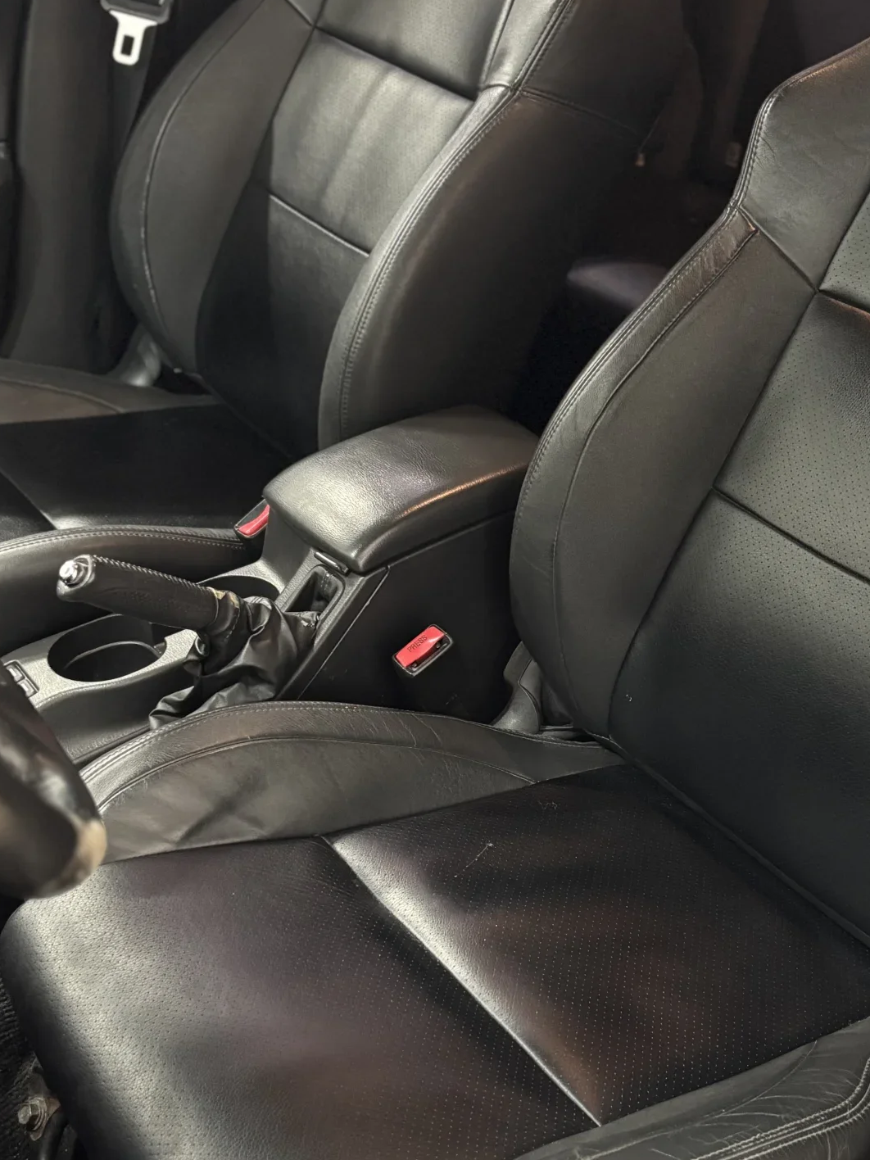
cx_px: 522
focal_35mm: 47
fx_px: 1575
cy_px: 570
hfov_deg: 30.8
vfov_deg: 40.4
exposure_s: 1/25
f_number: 1.6
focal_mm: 5.96
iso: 800
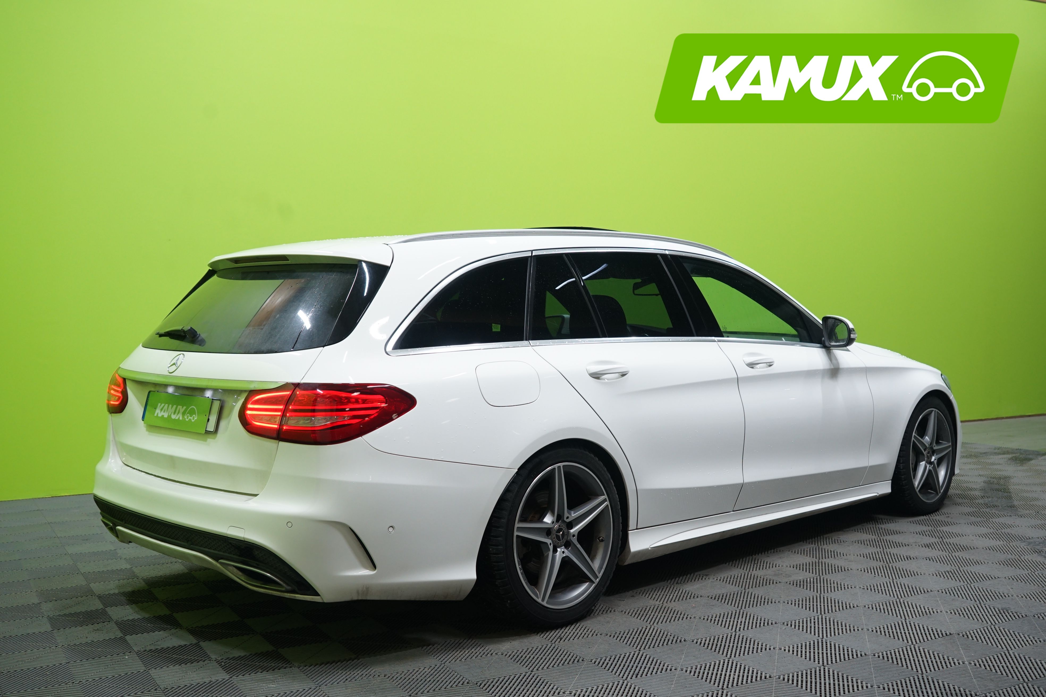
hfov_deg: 54.4
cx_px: 523
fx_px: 1017
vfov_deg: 37.9
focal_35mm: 35
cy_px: 348
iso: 800
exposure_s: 1/25
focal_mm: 35
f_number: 5.6
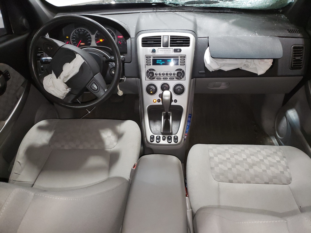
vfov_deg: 53.1
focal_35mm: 26
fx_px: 234
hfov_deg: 67.3
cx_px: 156
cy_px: 116
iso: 382
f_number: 1.5
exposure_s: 1/30
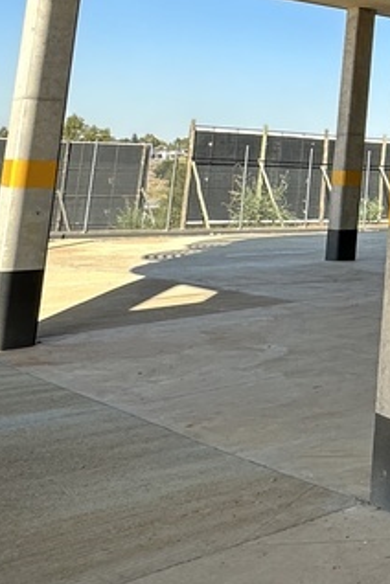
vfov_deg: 33.8
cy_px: 31
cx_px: 622
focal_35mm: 55
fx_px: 894
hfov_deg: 20.3
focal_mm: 2.22
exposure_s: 1/523
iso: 40
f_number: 2.2
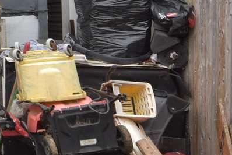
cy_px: -37
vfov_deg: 12.4
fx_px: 696
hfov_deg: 13.8
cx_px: -317
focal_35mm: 108
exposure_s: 1/100
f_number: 7.1
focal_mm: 14
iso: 160
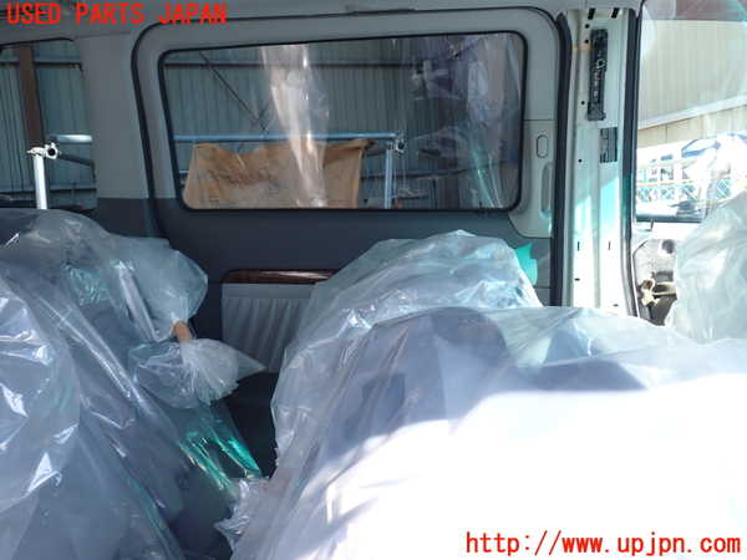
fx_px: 647
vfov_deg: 46.8
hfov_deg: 60.0
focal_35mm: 30
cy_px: 280
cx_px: 374
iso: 100
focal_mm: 5.4
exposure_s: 1/100
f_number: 2.3
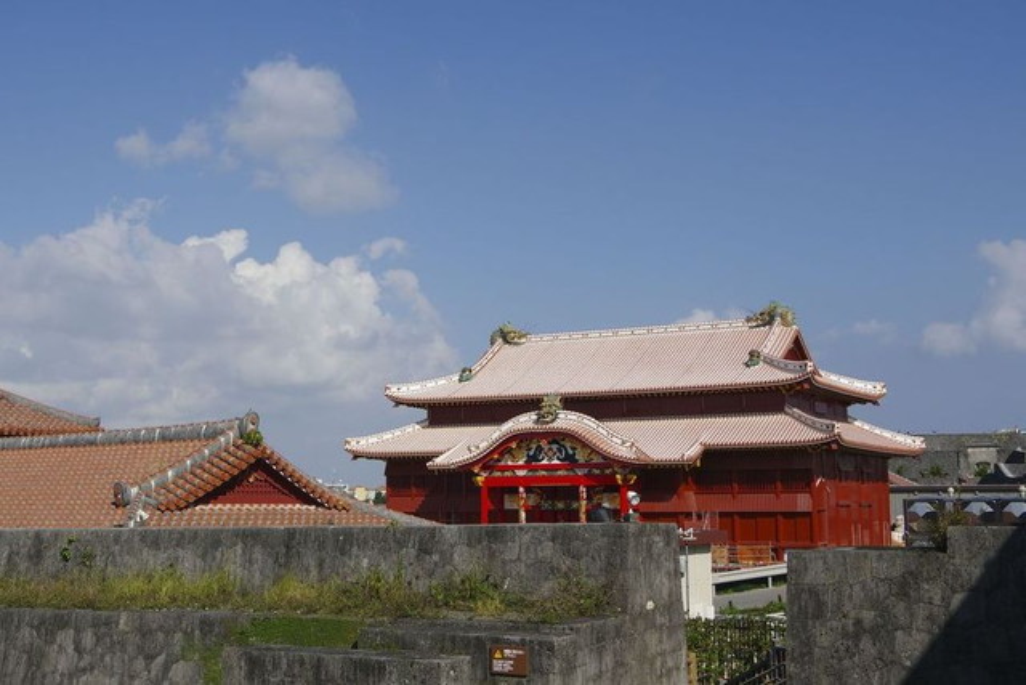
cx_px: 513
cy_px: 342
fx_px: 1055
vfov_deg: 36.0
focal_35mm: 37
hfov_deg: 51.9
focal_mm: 24
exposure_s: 1/400
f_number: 11
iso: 200
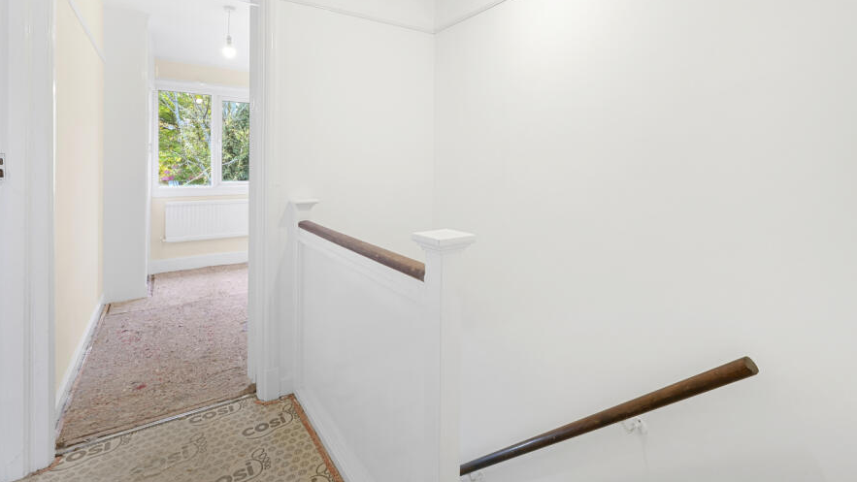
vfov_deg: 62.4
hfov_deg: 95.9
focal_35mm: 17
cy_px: 161
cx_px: 432
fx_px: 386
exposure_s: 1/1.25
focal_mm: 14
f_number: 16
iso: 200
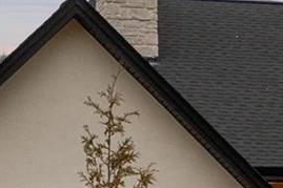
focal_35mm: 226
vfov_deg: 6.0
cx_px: 563
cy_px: 339
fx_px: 1775
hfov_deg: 8.6
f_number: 6.3
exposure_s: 1/30
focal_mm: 19
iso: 400
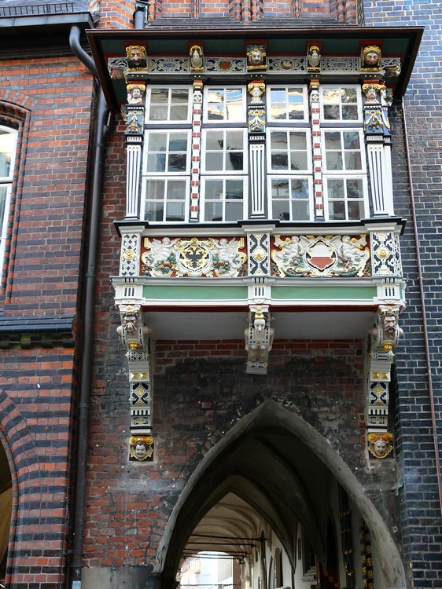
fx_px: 767
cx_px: 221
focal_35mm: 45
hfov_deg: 32.2
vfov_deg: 42.1
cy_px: 294
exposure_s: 1/80
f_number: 3.2
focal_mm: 9.6
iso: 200
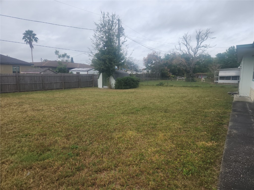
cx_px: 127
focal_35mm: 23
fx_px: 169
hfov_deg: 73.9
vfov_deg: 58.9
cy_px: 95
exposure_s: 1/699
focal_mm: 5.4
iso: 20
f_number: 1.8
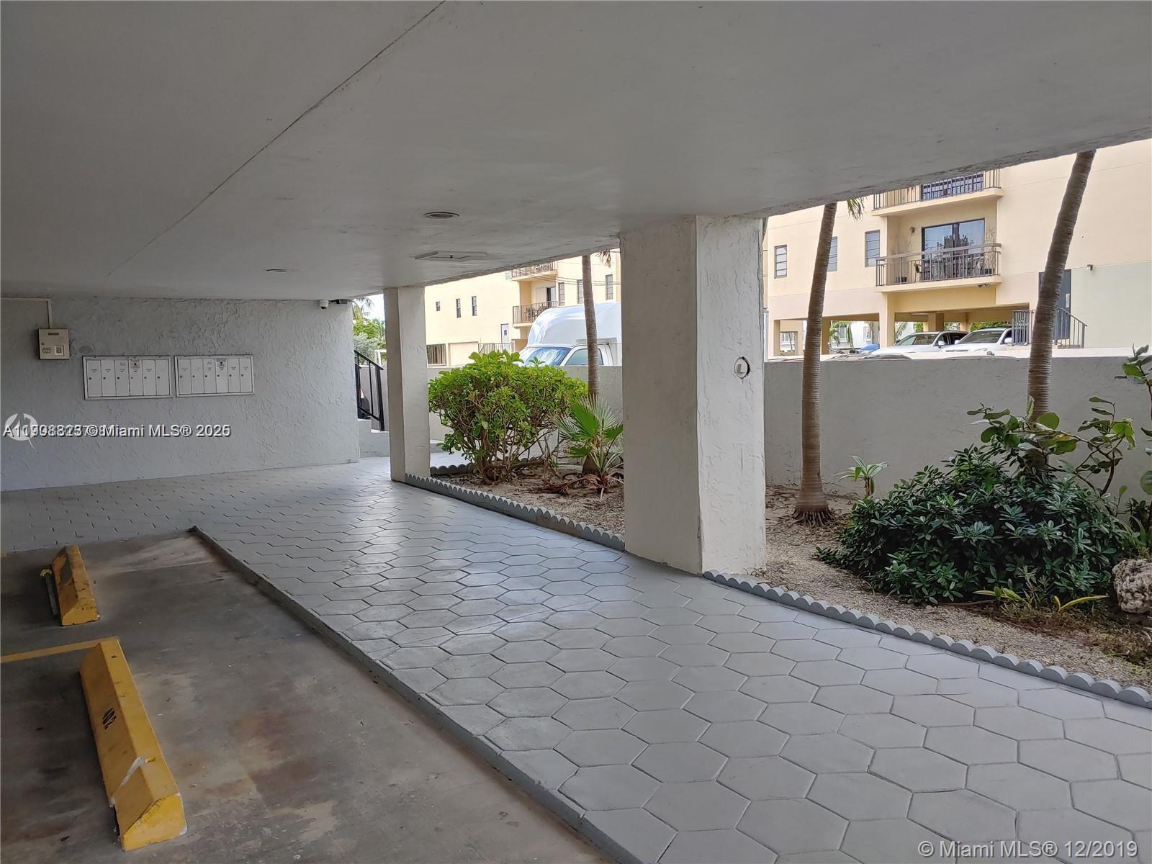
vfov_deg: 54.9
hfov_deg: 69.4
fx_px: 832
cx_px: 576
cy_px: 432
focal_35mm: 25
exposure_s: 1/485
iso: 50
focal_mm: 4.23
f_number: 1.5
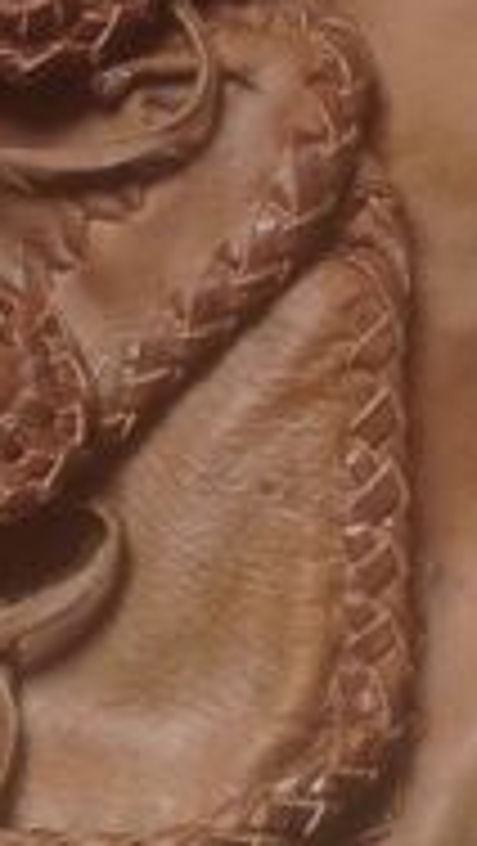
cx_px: 32
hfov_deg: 9.3
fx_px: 2918
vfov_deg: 16.2
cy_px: 29
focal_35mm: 130
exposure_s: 1/24
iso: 50
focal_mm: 4.28
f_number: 2.4
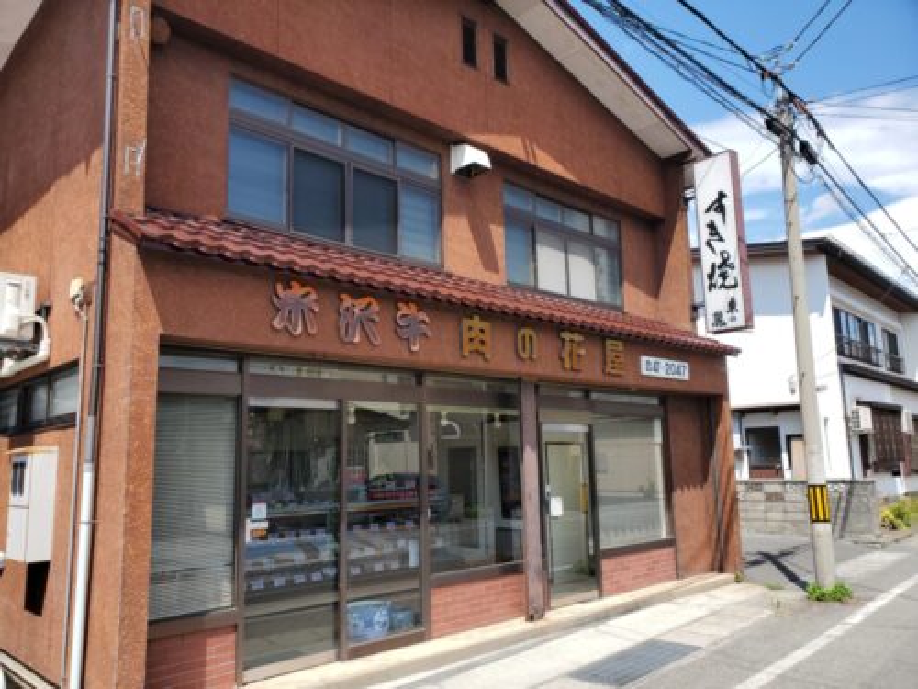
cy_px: 344
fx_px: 690
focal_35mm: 26
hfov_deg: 67.3
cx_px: 459
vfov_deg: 53.1
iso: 50
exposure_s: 1/970
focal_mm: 4.3
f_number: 2.4
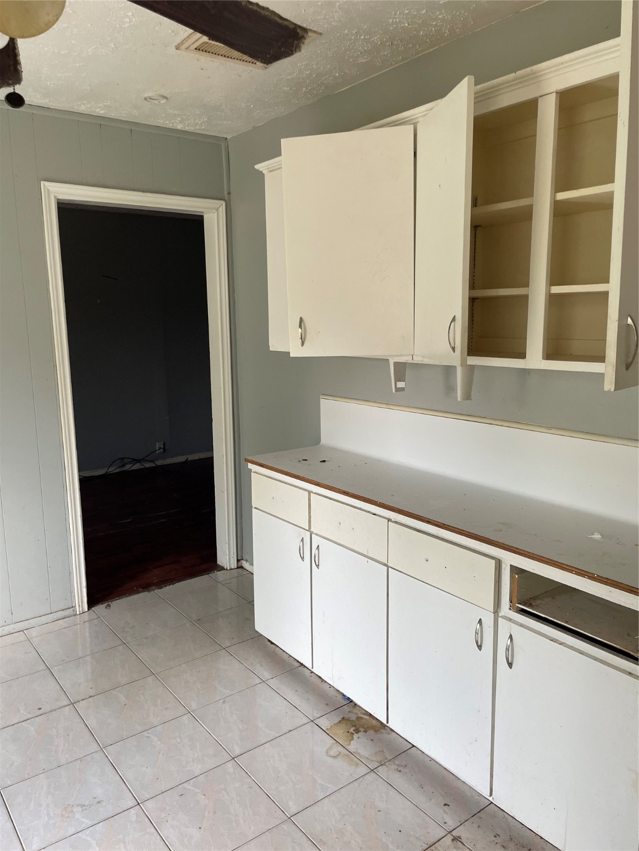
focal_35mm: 26
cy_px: 426
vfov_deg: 67.3
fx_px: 640
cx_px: 320
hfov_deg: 53.1
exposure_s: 1/121
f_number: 1.6
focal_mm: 4.2
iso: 100
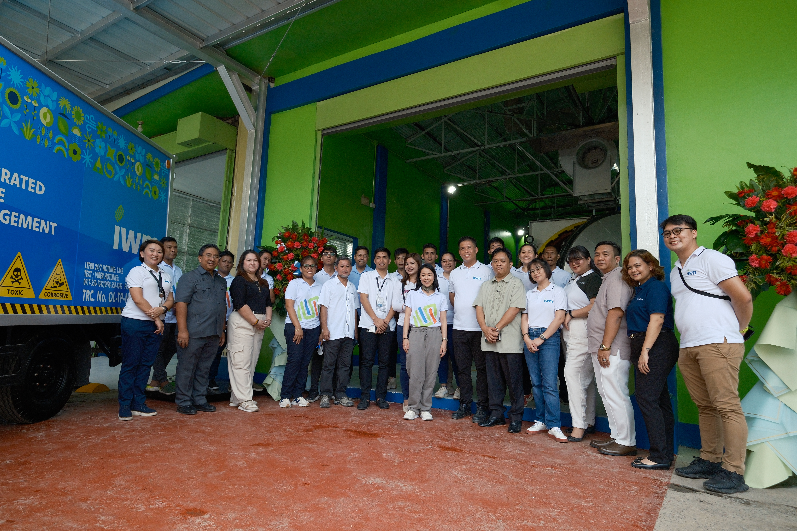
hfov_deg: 81.2
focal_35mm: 21
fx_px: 465
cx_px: 398
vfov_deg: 59.5
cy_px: 266
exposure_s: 1/125
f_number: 4
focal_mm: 13.8
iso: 1250
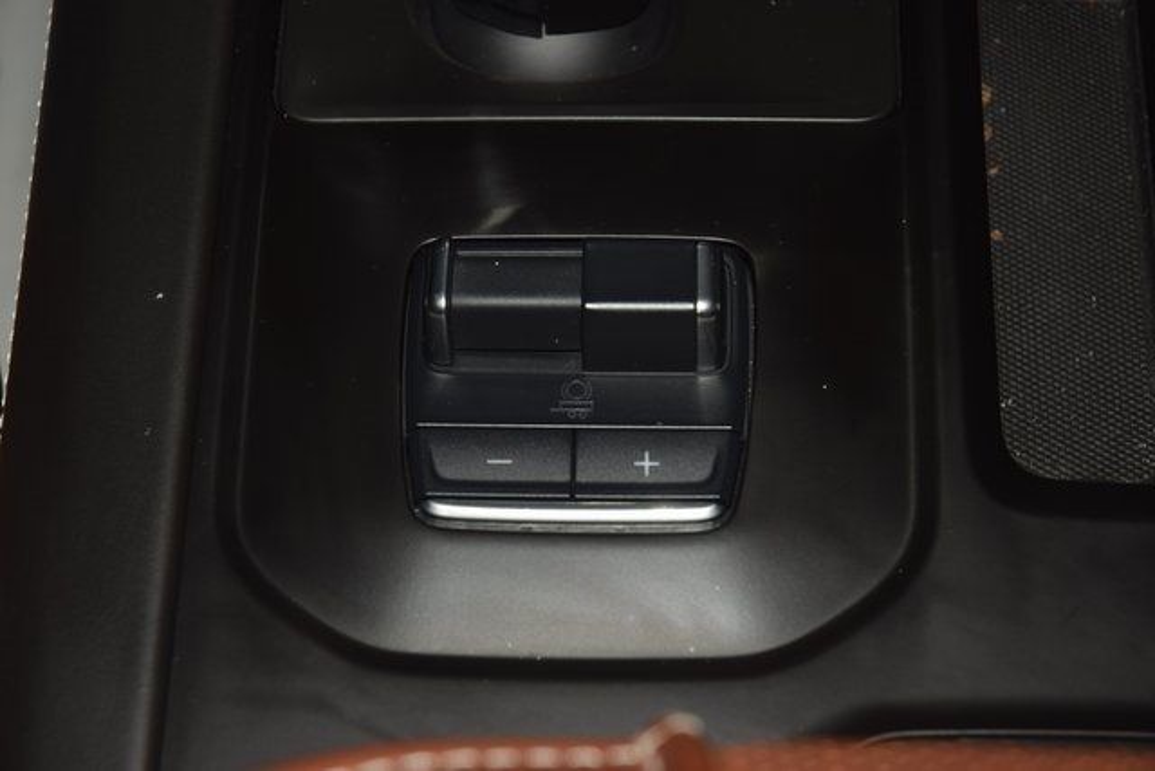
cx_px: 578
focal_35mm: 105
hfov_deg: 19.5
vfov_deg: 13.0
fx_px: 3369
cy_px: 386
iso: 100
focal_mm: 70
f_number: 8
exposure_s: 1/125
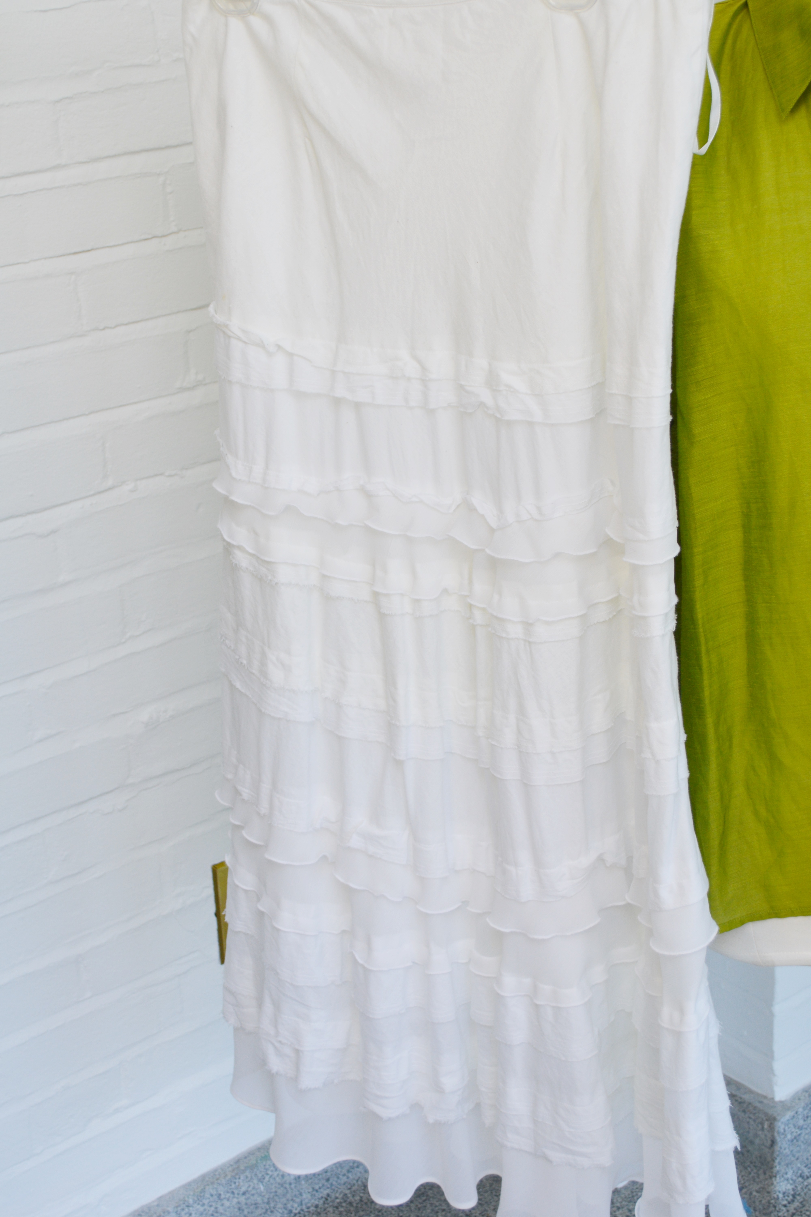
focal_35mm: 51
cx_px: 406
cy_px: 608
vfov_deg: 38.9
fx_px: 1723
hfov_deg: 26.5
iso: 200
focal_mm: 34
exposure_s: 1/125
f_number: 5.6
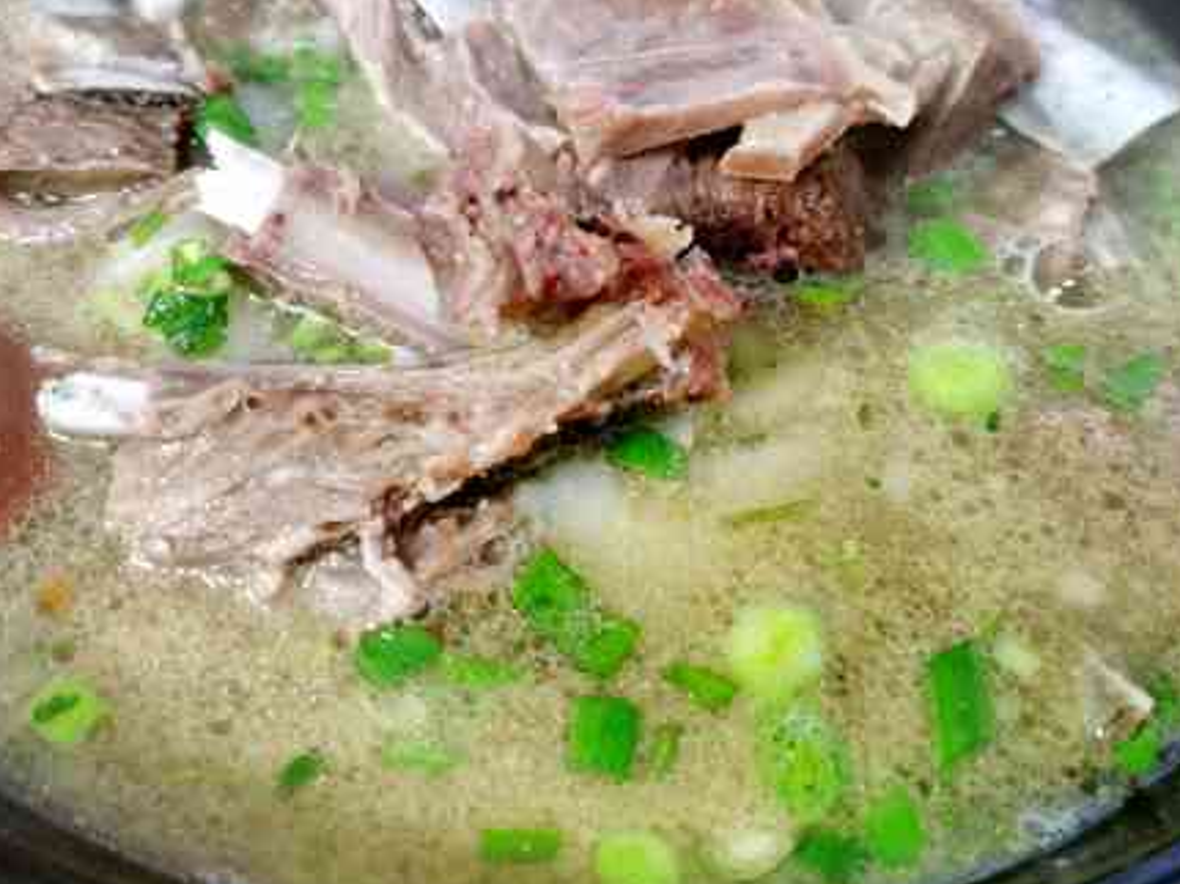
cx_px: 508
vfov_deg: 32.7
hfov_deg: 42.9
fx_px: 1499
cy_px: 320
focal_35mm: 44
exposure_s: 1/33.3
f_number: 1.8
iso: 500
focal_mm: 5.58
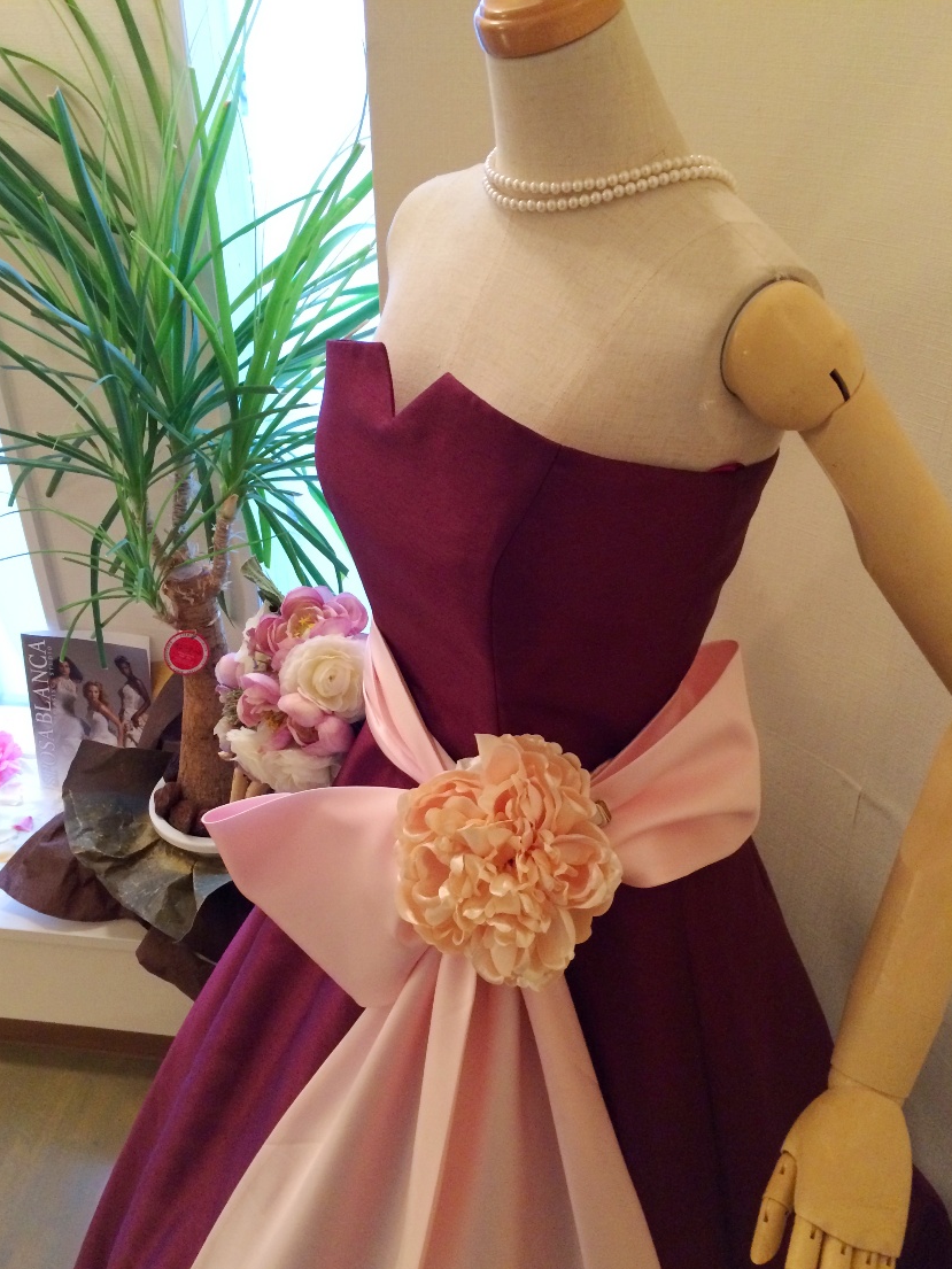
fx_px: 1137
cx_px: 469
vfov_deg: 58.3
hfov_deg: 45.4
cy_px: 655
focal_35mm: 31
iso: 320
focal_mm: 4.12
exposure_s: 1/24
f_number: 2.2
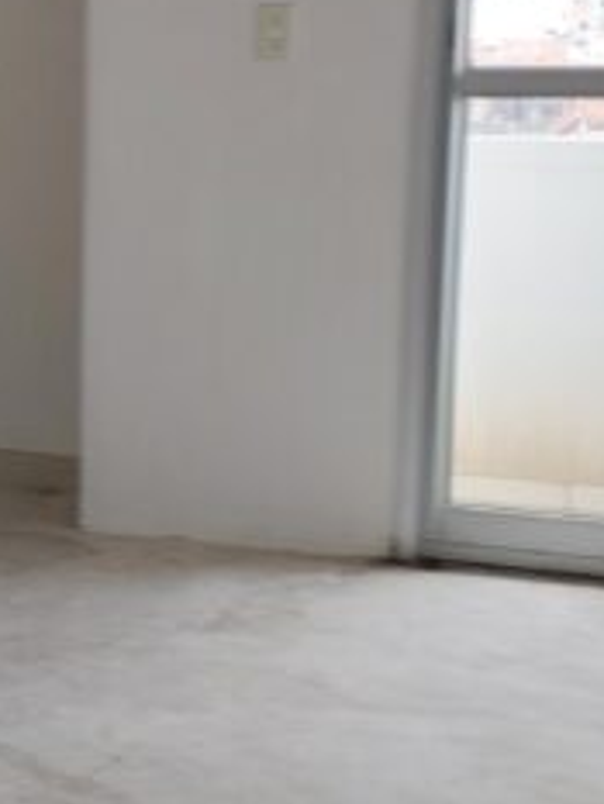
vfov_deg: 16.0
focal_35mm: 123
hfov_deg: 11.3
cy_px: 449
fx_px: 2859
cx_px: -459
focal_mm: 5.32
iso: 40
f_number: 1.8
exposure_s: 1/60
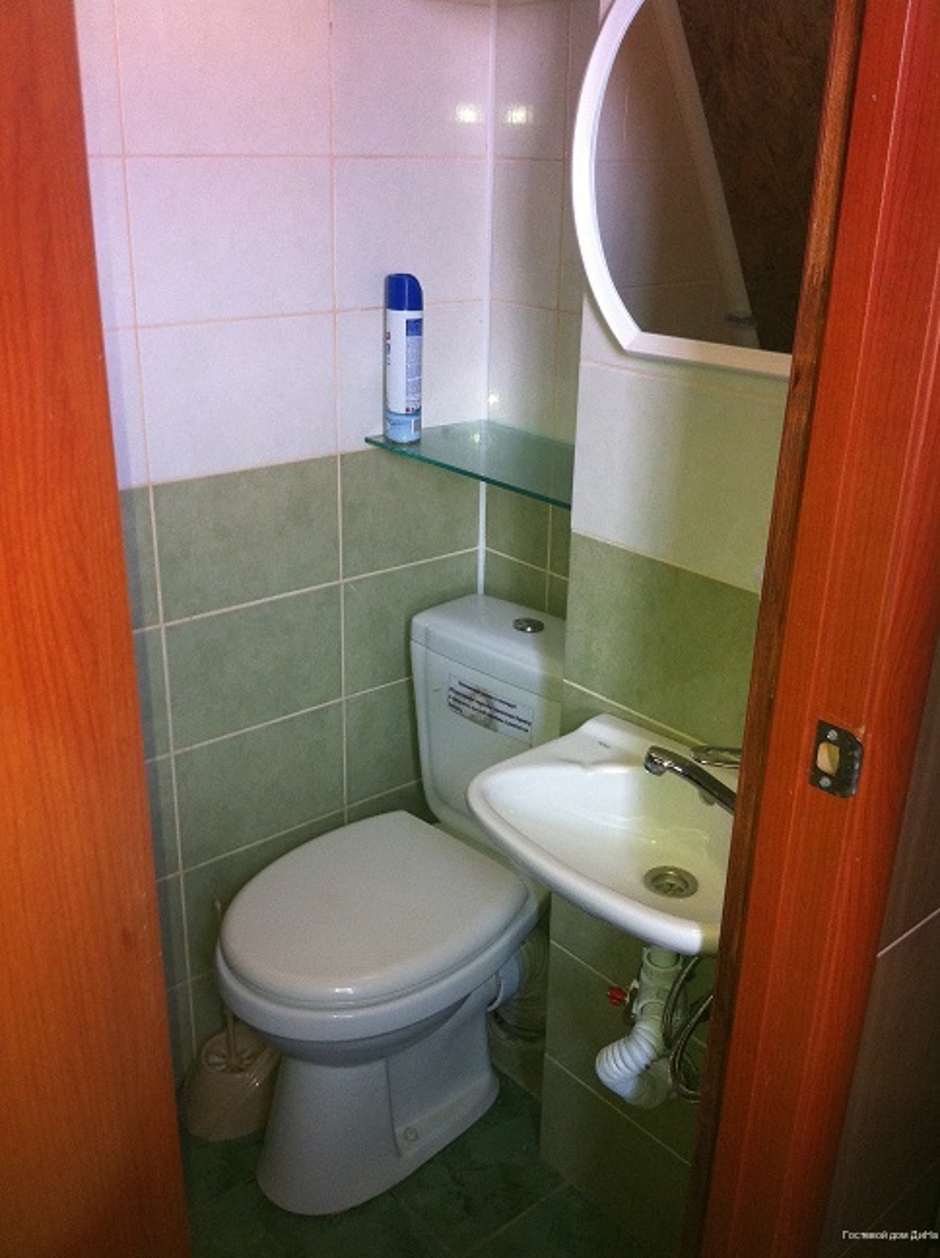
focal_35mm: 35
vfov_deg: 52.7
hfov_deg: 40.6
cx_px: 470
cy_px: 629
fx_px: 1271
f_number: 2.8
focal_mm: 3.85
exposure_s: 1/15
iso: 160
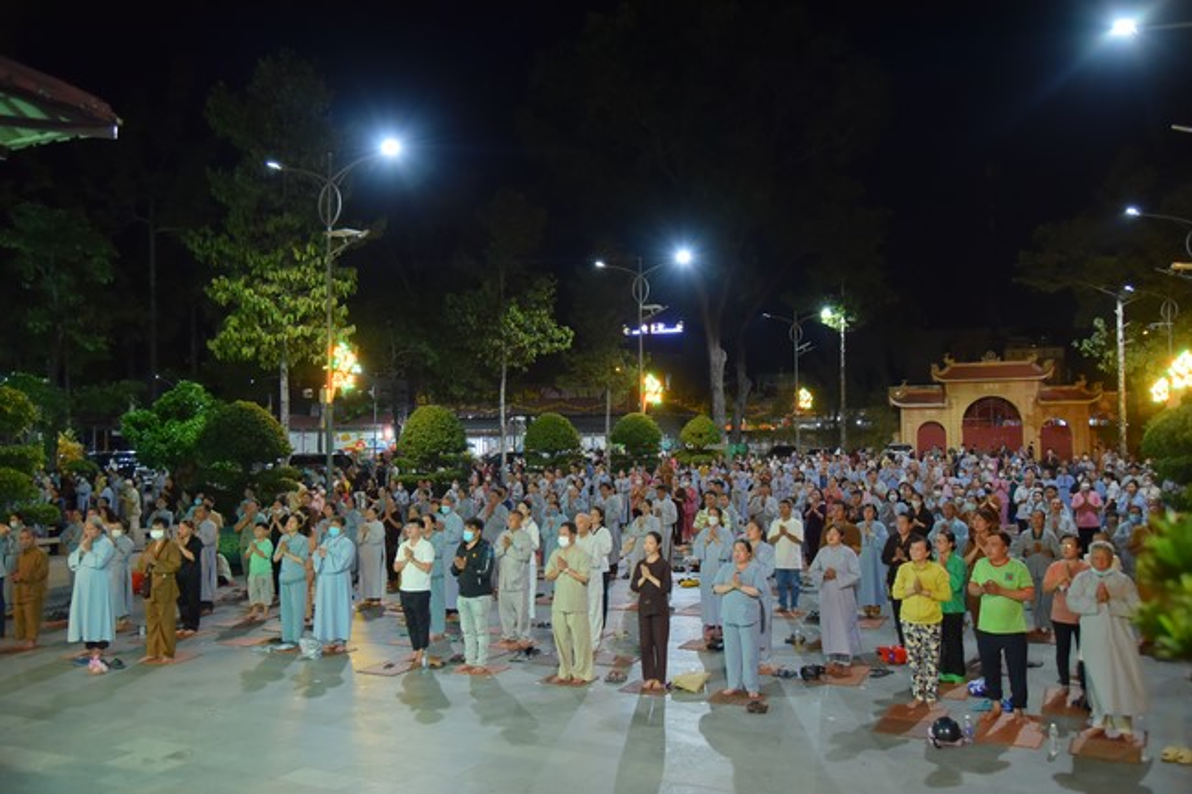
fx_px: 1026
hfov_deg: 60.3
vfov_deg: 42.3
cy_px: 397
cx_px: 596
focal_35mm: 31
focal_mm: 31
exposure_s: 1/80
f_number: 4
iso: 1600
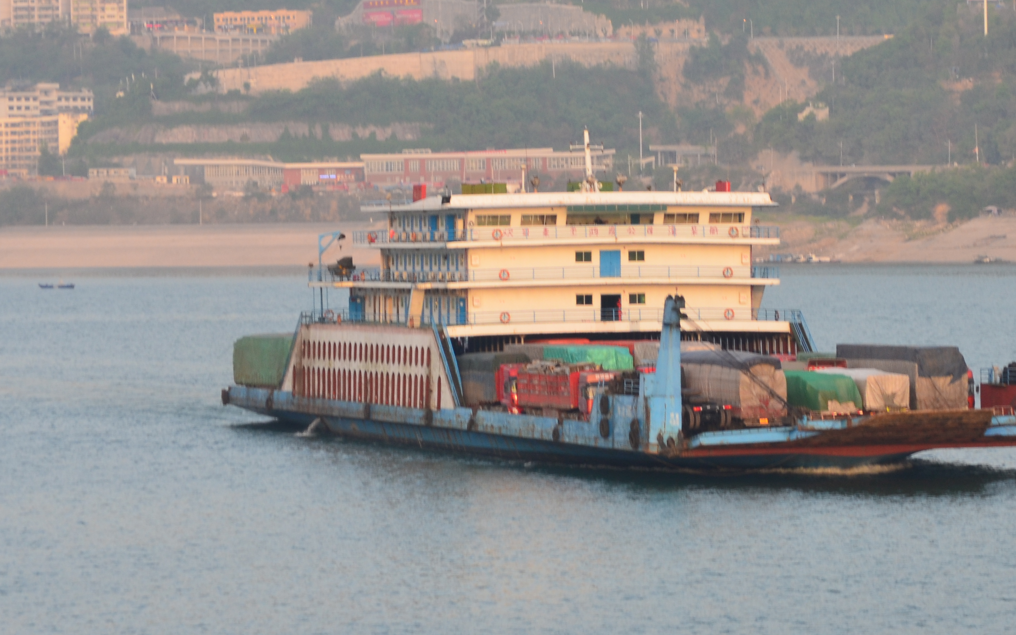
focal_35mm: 196
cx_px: 674
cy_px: 103
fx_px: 5427
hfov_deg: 10.7
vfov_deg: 6.7
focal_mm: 72
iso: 280
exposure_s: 1/60
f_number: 10
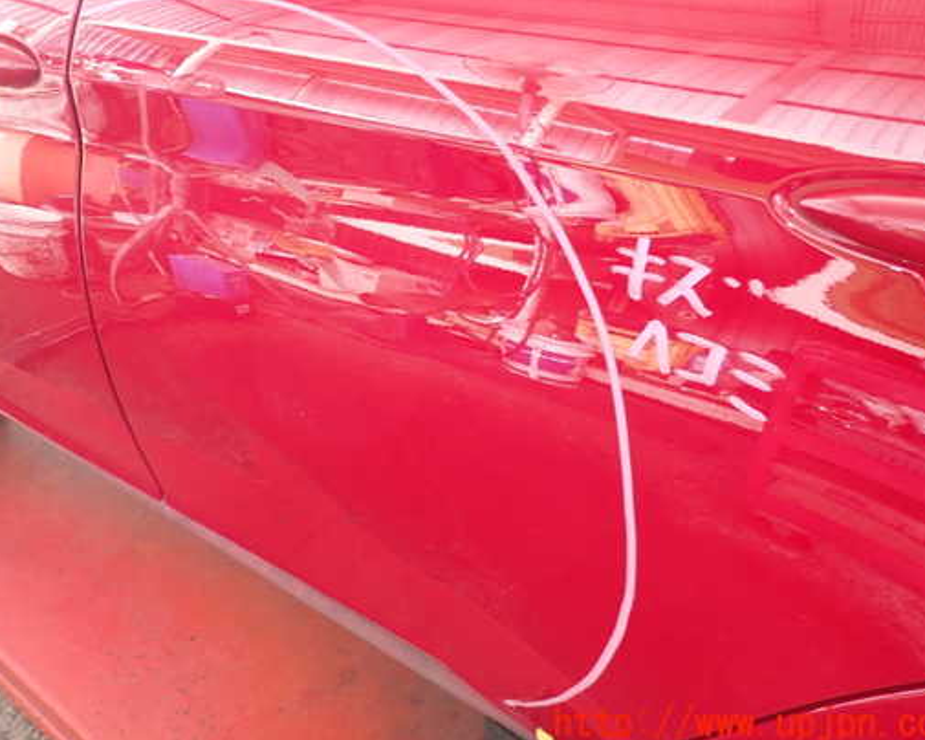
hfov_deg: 60.3
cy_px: 335
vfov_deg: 49.9
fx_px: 794
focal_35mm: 29
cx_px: 418
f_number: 2
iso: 200
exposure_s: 1/30
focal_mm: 4.5
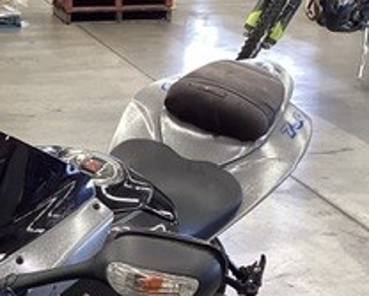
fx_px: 1017
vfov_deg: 15.5
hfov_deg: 20.0
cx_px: 12
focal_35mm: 93
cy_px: 422
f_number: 2.4
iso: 80
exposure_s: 1/60
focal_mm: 3.3
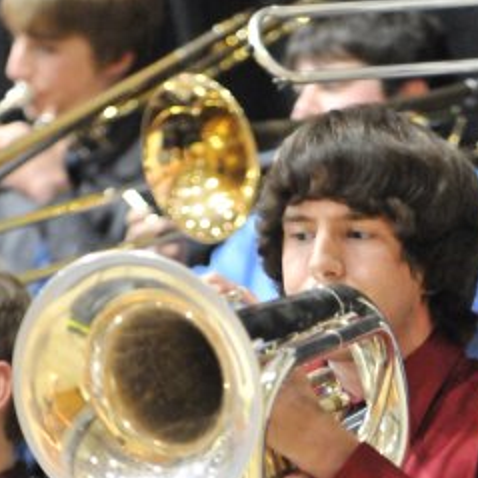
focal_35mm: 371
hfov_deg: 4.7
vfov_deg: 4.7
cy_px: 582
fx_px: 5796
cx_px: 329
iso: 3200
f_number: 2.8
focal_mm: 116
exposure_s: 1/60
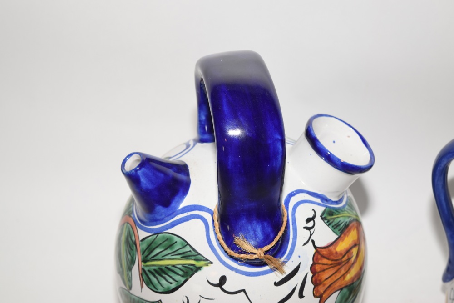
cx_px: 227
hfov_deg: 28.1
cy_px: 152
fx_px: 908
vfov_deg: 18.9
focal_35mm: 72
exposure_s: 1/60
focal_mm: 48
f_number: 5.3
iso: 450
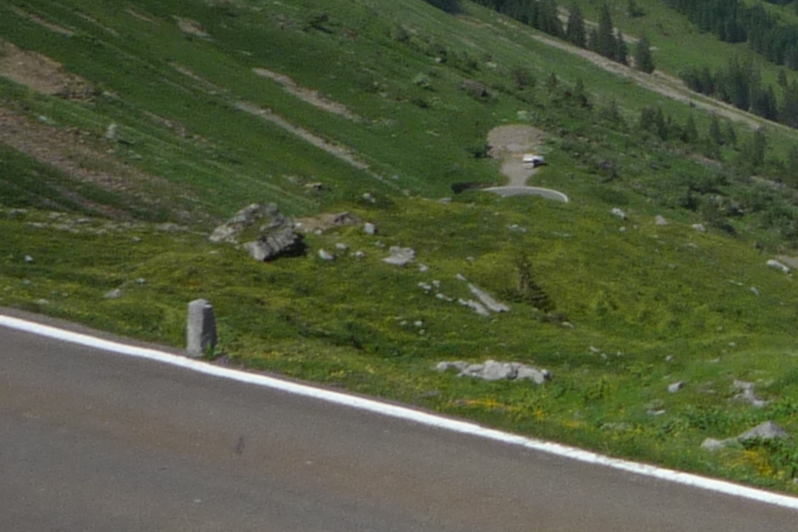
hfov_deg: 13.5
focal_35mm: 135
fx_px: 2992
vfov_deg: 10.1
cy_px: -20
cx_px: 1465
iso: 100
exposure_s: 1/640
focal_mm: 5.2
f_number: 5.6
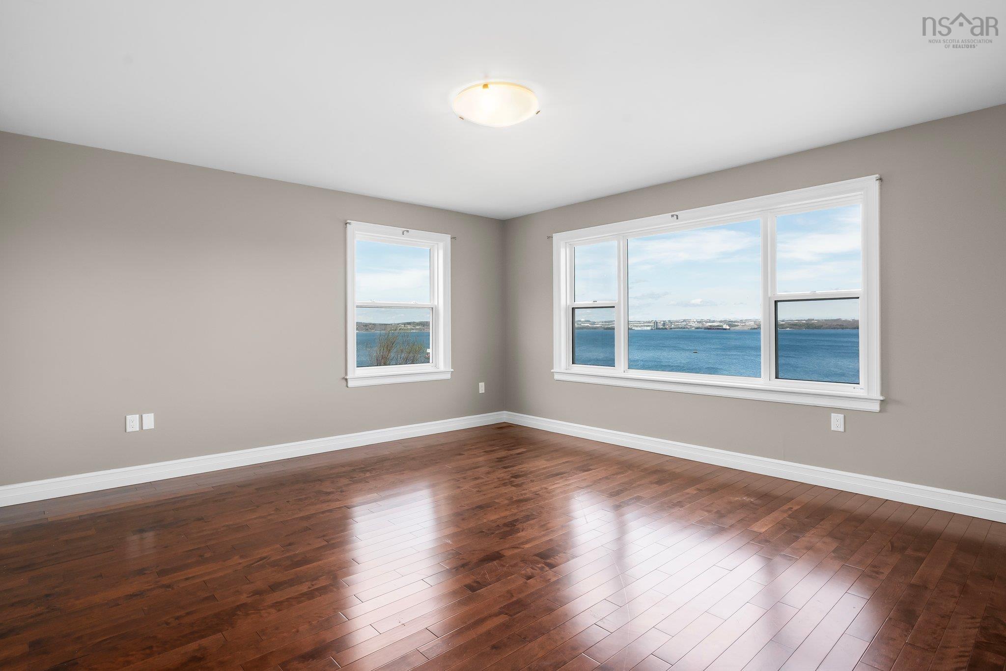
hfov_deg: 90.0
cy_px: 336
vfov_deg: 67.4
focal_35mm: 18
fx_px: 503
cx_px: 503
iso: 320
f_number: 13
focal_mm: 12
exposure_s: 1/200
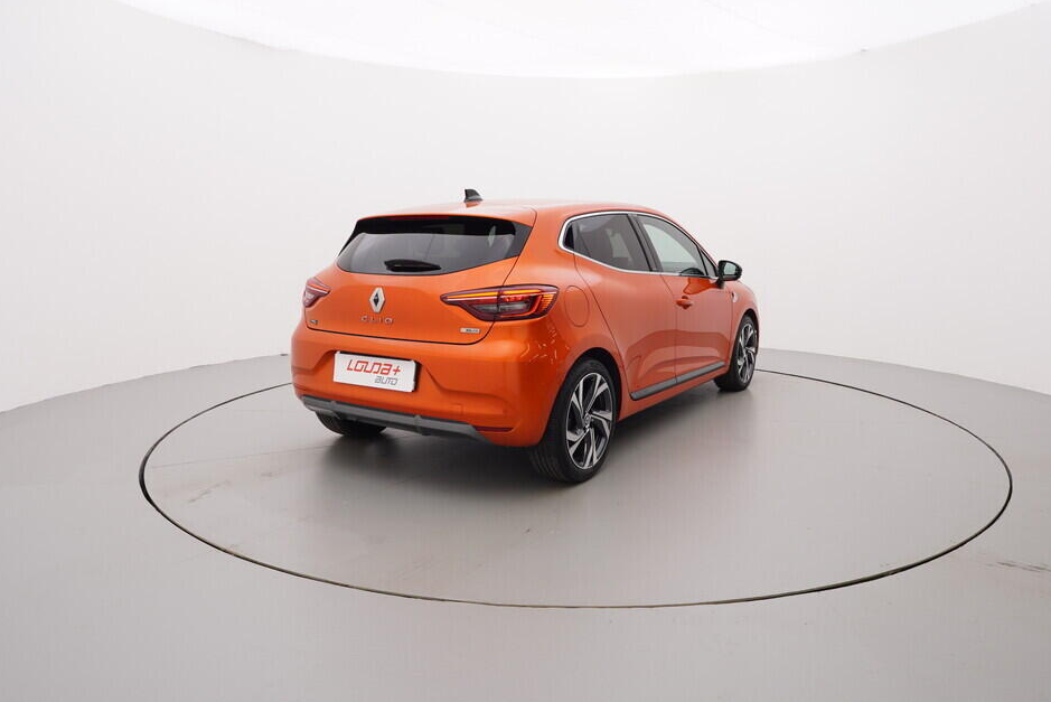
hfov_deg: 72.4
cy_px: 336
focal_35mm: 25
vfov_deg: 52.1
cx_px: 556
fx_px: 717
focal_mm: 15
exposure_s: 1/80
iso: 200
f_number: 5.6
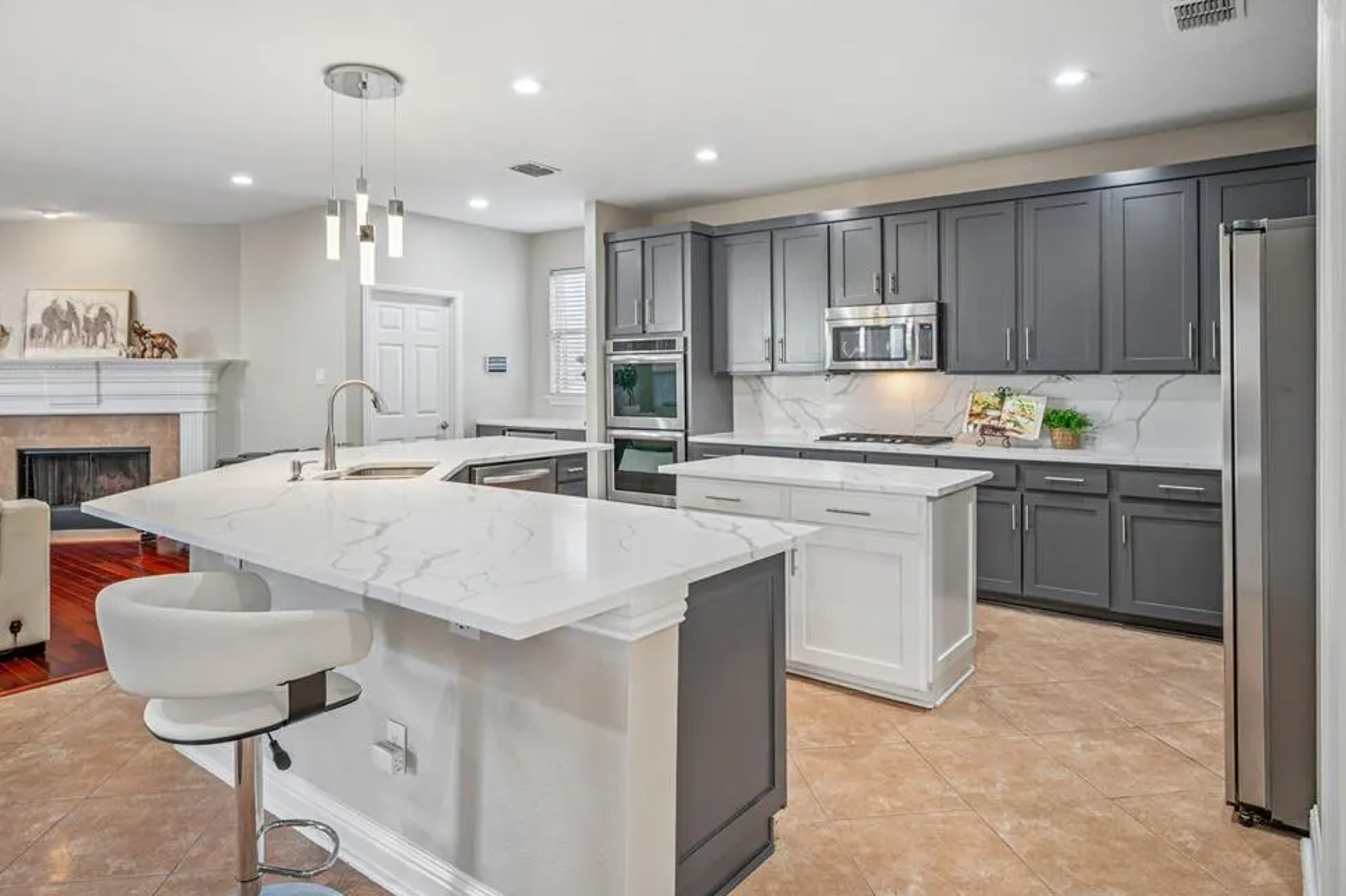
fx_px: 747
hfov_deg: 84.0
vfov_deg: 61.9
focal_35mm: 20
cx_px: 679
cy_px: 459
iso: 250
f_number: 8
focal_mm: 19
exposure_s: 1/3.33
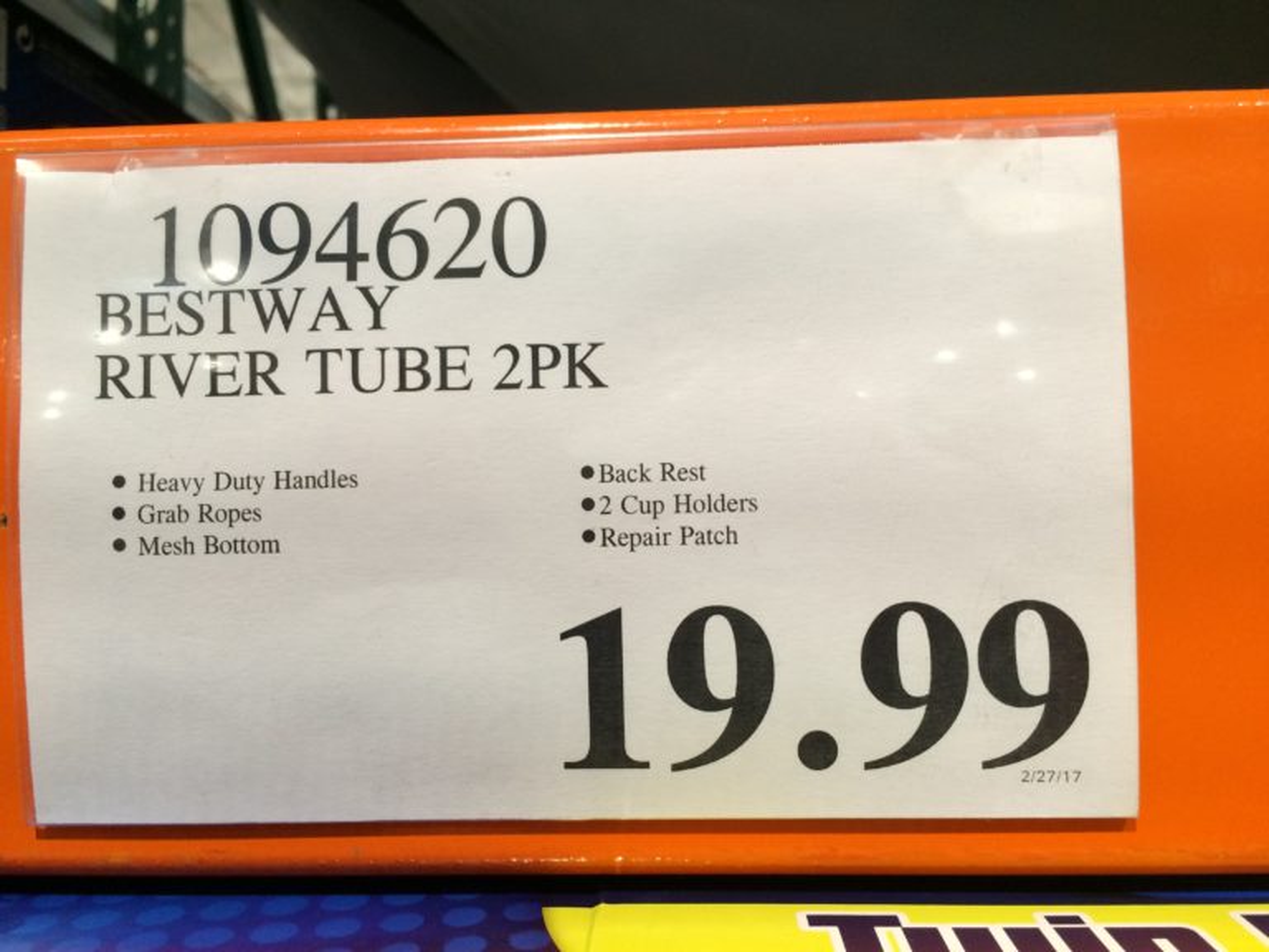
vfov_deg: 48.2
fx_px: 1063
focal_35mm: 29
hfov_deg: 61.7
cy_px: 476
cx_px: 634
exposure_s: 1/33
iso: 125
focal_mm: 4.15
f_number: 2.2
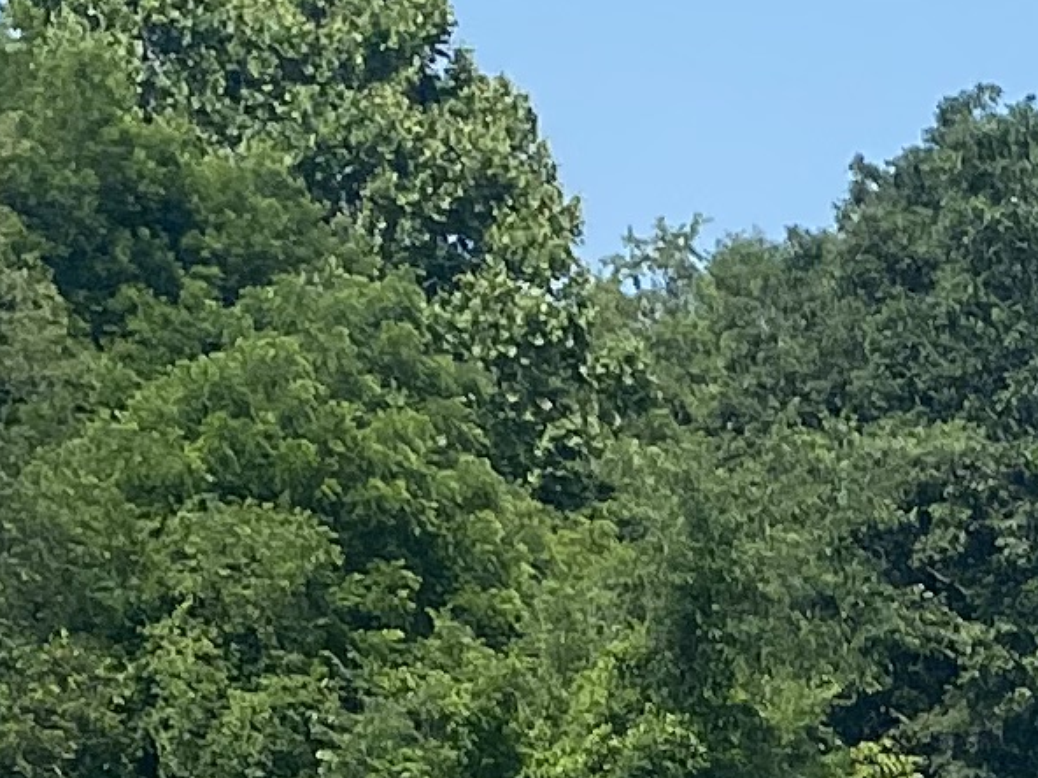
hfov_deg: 10.6
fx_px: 5308
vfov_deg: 7.4
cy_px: 2385
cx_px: 1706
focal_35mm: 177
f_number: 1.8
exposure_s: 1/3040
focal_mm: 4.25
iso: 32
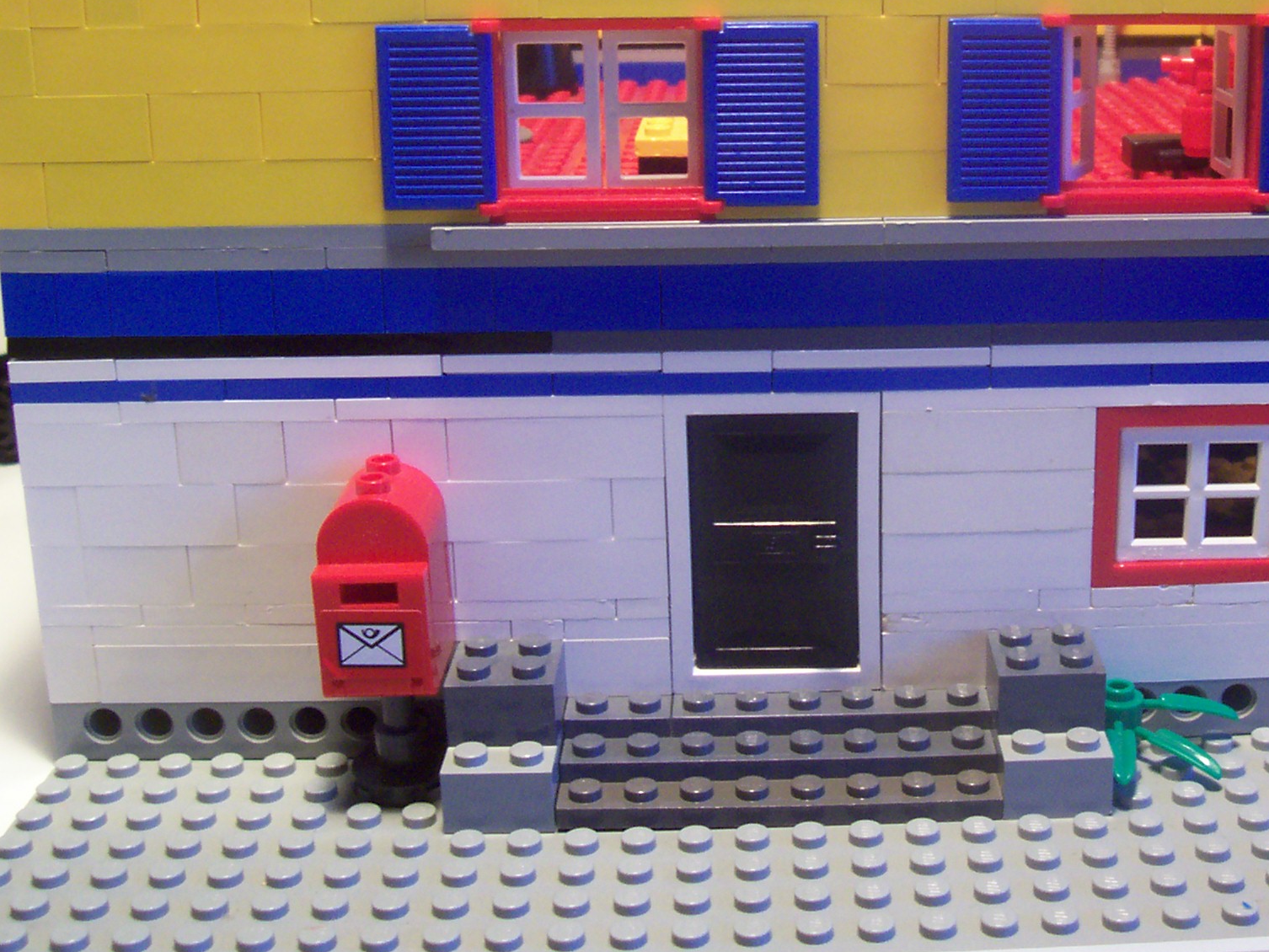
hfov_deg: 36.3
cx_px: 889
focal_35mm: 52
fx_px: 1907
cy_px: 313
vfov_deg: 27.9
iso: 160
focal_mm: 5.6
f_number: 2.7
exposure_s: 1/11
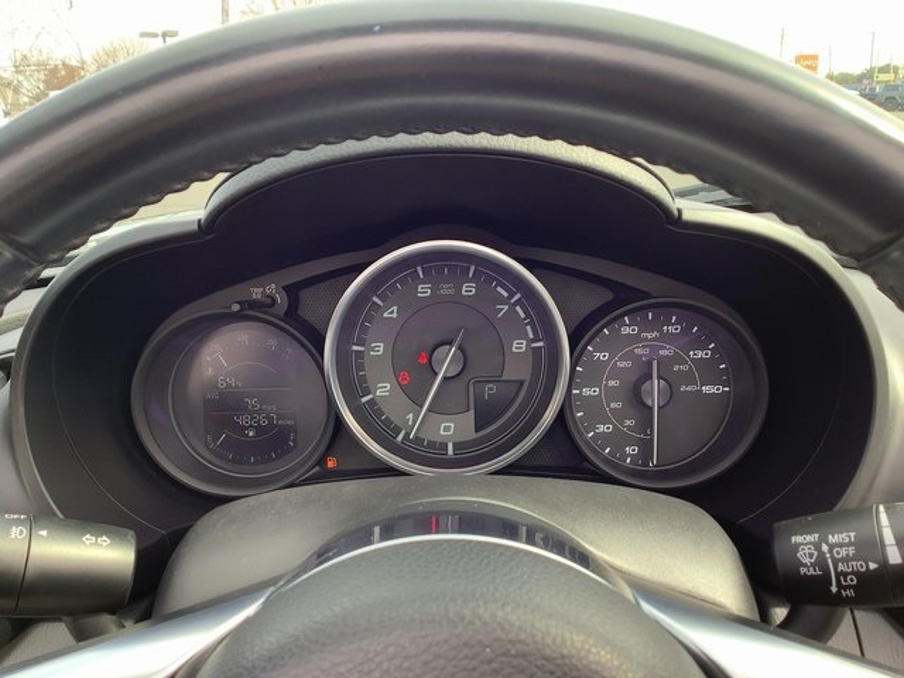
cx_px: 452
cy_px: 339
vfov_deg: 45.4
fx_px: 810
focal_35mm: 31
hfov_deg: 58.4
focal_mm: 3.3
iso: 40
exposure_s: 1/100
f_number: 2.4
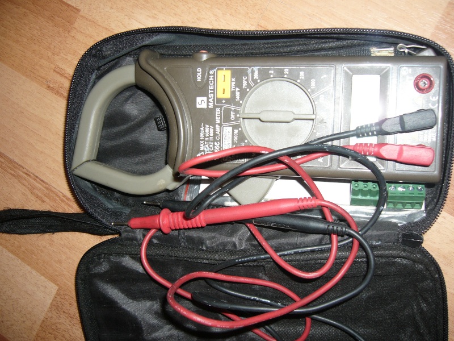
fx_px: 459
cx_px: 227
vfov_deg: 40.7
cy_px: 170
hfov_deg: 52.6
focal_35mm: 35
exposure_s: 1/60
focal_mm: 5.8
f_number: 2.8
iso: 100
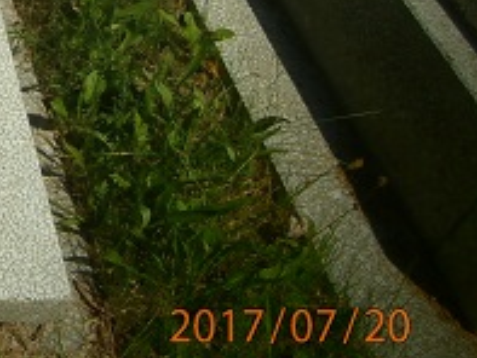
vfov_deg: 17.5
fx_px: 1075
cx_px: -276
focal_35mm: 78
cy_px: -133
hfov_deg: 20.6
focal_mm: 4.2
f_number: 7.9
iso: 100
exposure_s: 1/320
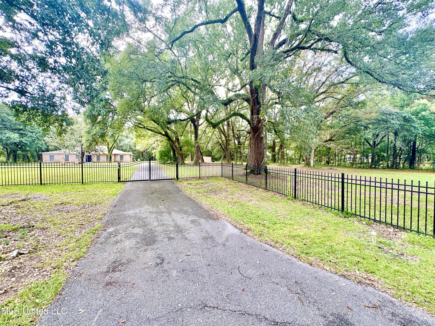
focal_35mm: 14
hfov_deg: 102.1
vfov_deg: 85.7
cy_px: 163
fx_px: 176
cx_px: 218
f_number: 2.2
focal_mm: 2.22
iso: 50
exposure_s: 1/99
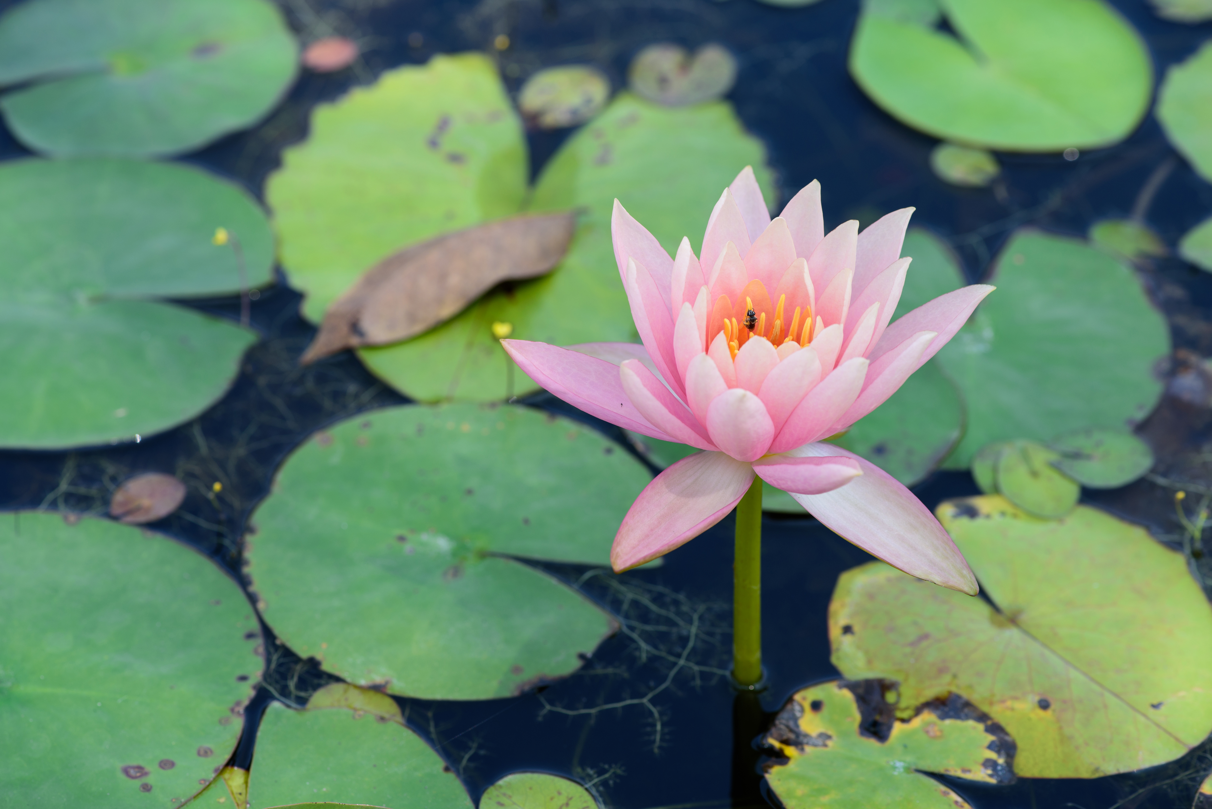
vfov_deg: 13.1
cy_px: 404
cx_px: 606
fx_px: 3536
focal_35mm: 105
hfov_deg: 19.4
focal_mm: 105
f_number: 8
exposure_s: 1/100
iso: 64
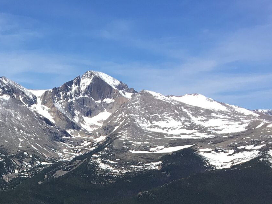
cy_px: 298
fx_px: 691
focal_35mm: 88
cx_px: 39
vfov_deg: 15.6
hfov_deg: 21.9
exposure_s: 1/2024
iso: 25
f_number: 2.2
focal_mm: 4.15
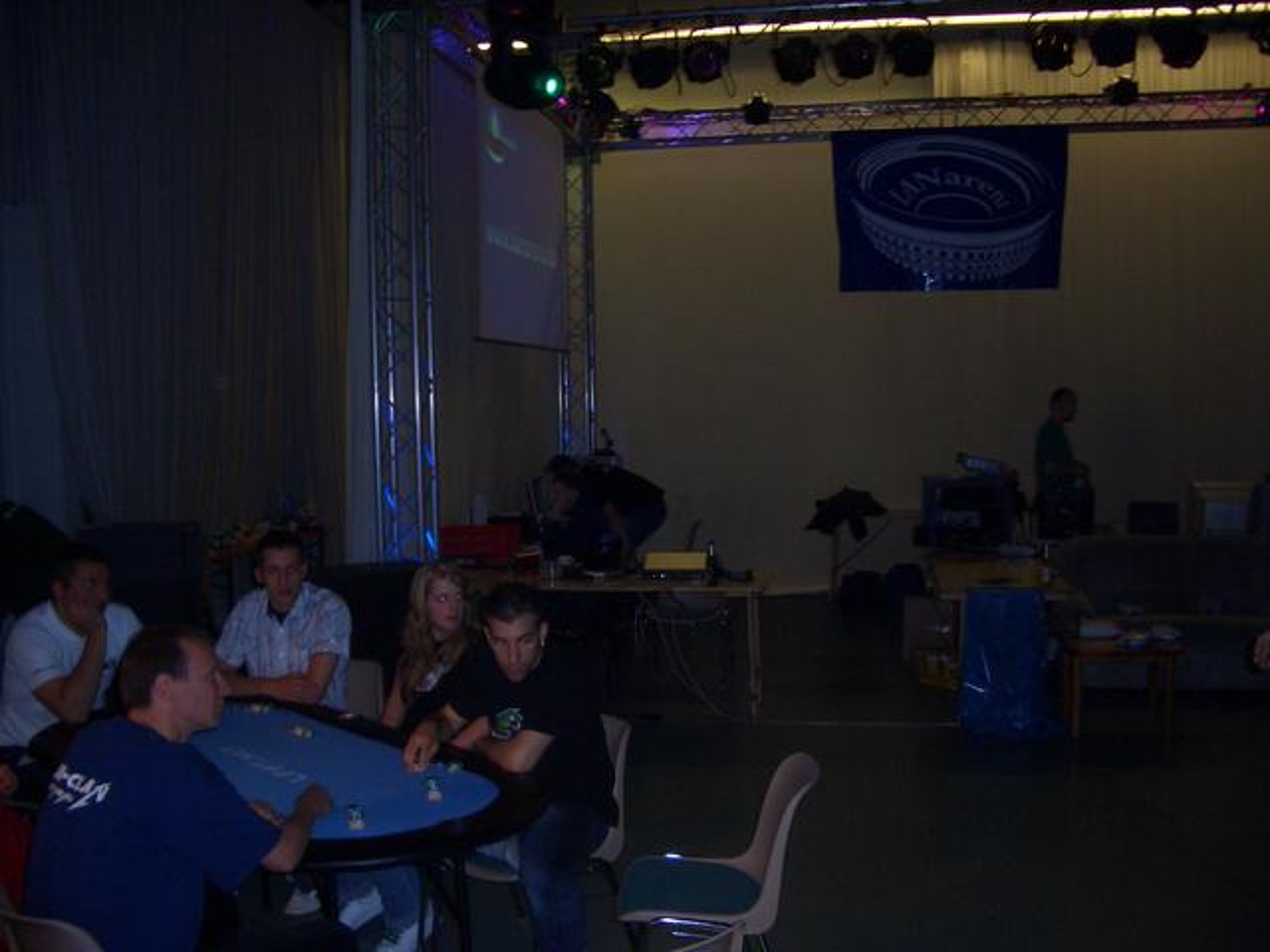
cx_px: 635
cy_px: 476
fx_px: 1284
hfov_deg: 52.6
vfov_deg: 40.7
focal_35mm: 35
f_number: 2.6
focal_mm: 5.8
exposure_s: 1/60
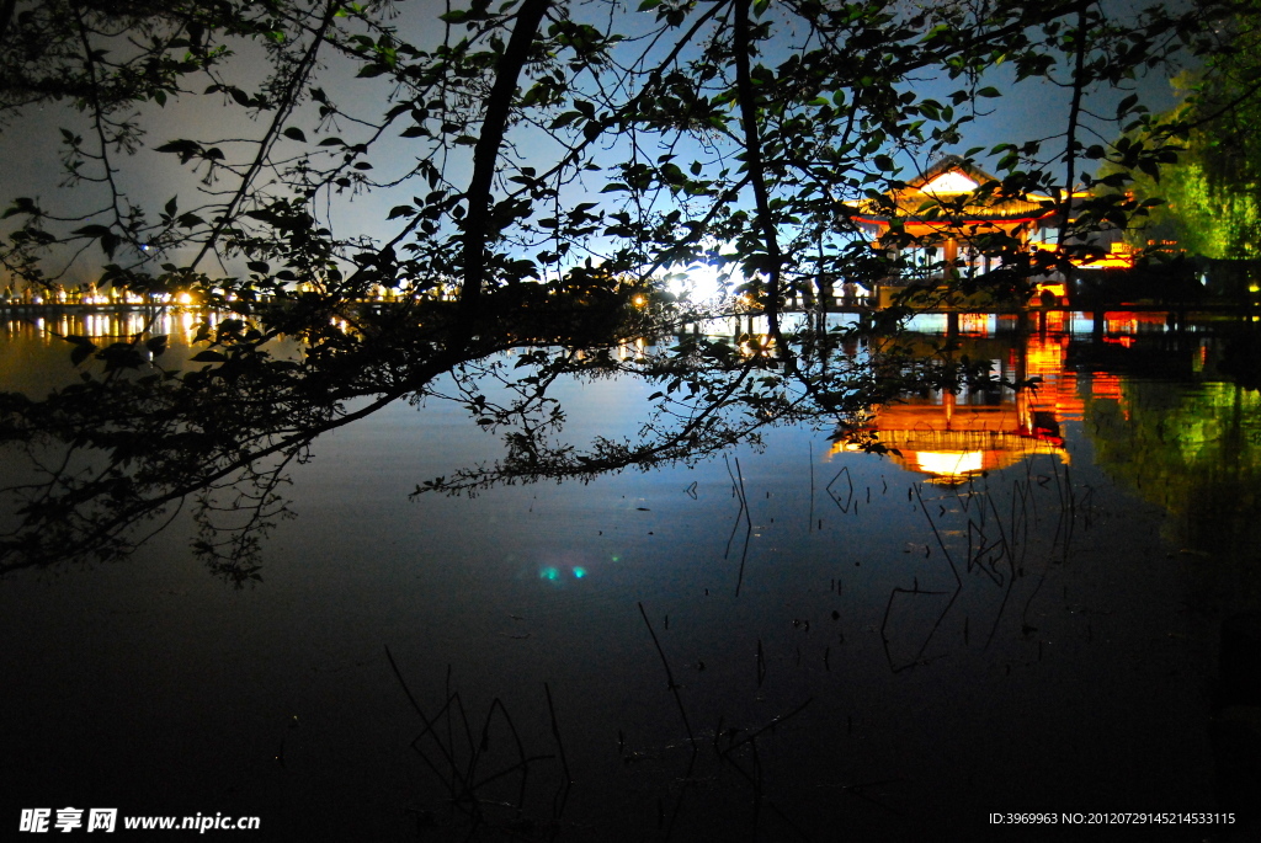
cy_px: 422
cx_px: 630
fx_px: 1473
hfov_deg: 46.4
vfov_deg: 32.0
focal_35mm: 42
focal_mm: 28
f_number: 4.2
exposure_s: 1/8
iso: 1600
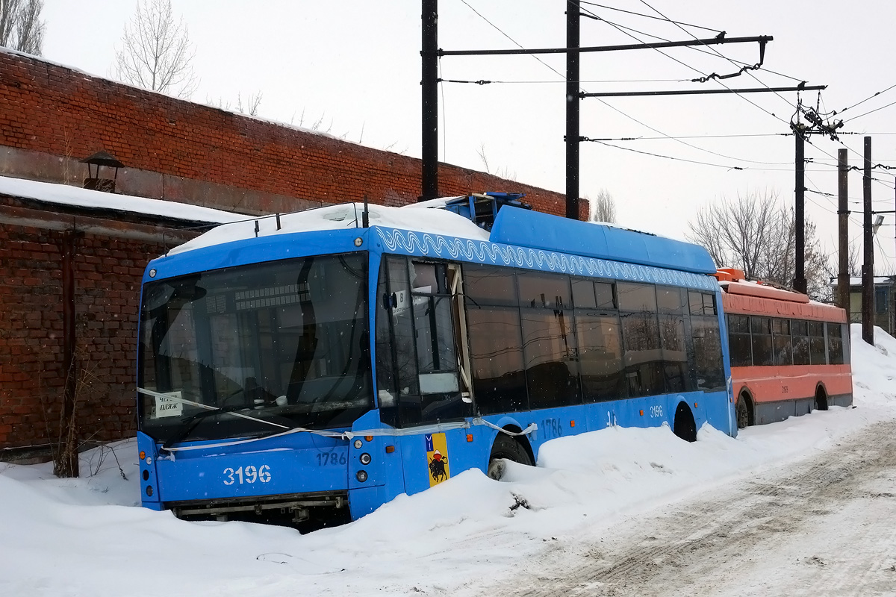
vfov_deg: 25.5
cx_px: 448
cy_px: 298
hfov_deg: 37.5
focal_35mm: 53
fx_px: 1319
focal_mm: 19.53
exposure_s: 1/500
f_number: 5.6
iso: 125
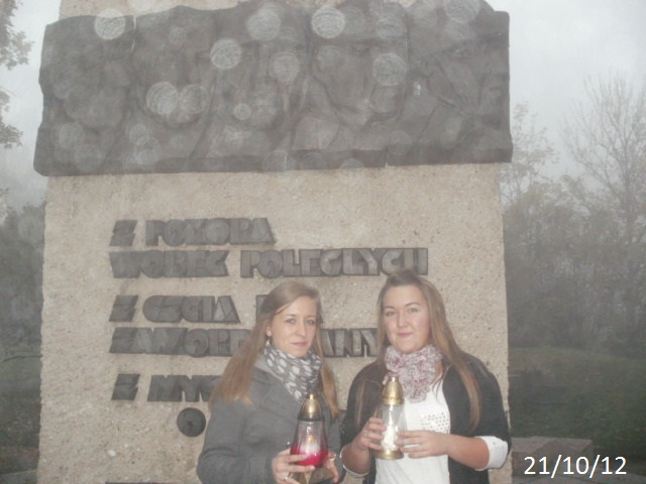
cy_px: 242
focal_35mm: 36
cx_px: 323
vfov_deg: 39.7
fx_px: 672
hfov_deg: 51.4
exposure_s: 1/250
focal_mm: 6.3
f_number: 3.5
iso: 400
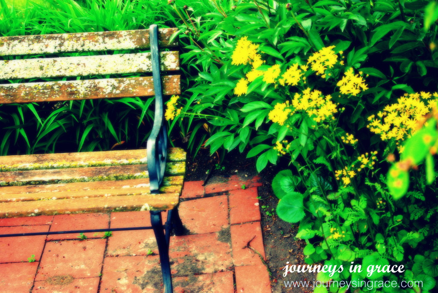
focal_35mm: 60
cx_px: 219
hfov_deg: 33.4
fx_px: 731
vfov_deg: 22.7
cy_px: 146
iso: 400
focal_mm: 40
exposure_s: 1/90
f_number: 5.6
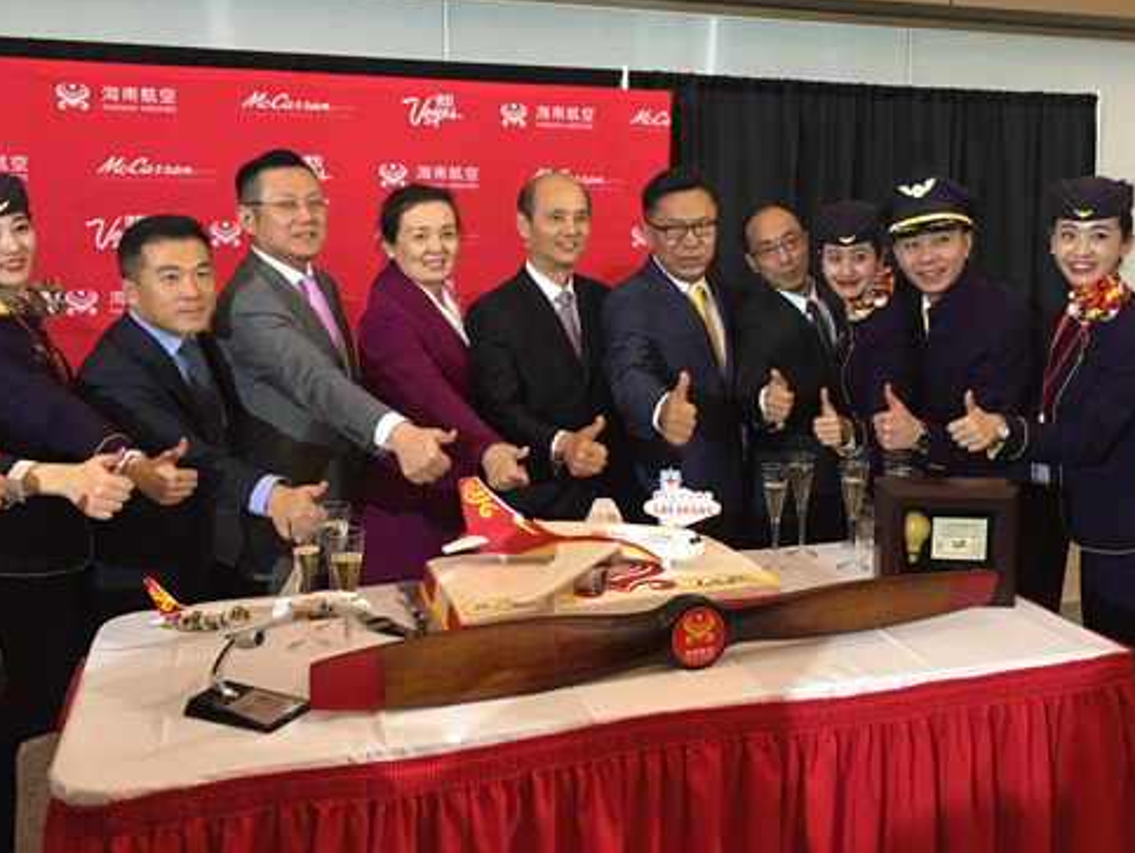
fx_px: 1181
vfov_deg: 39.5
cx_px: 658
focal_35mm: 36
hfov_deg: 51.1
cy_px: 331
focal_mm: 4.15
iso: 200
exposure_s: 1/24
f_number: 2.2
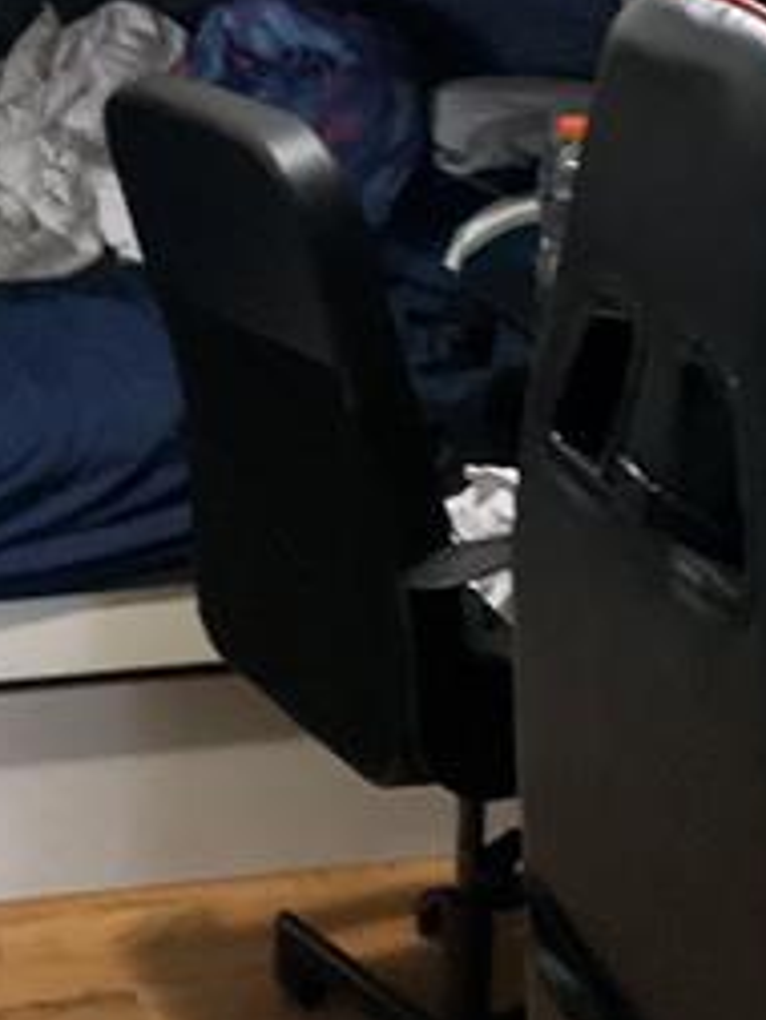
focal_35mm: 88
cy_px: 12
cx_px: 169
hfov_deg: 16.7
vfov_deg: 21.5
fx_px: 2594
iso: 500
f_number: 1.8
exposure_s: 1/30
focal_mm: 3
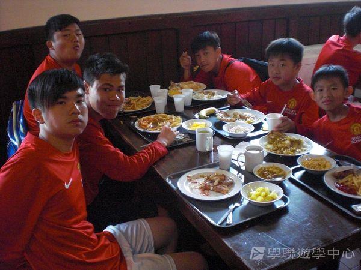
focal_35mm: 38
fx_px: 396
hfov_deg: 49.0
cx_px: 180
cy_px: 135
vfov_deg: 37.7
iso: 800
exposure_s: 1/125
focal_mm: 6.3
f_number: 3.1
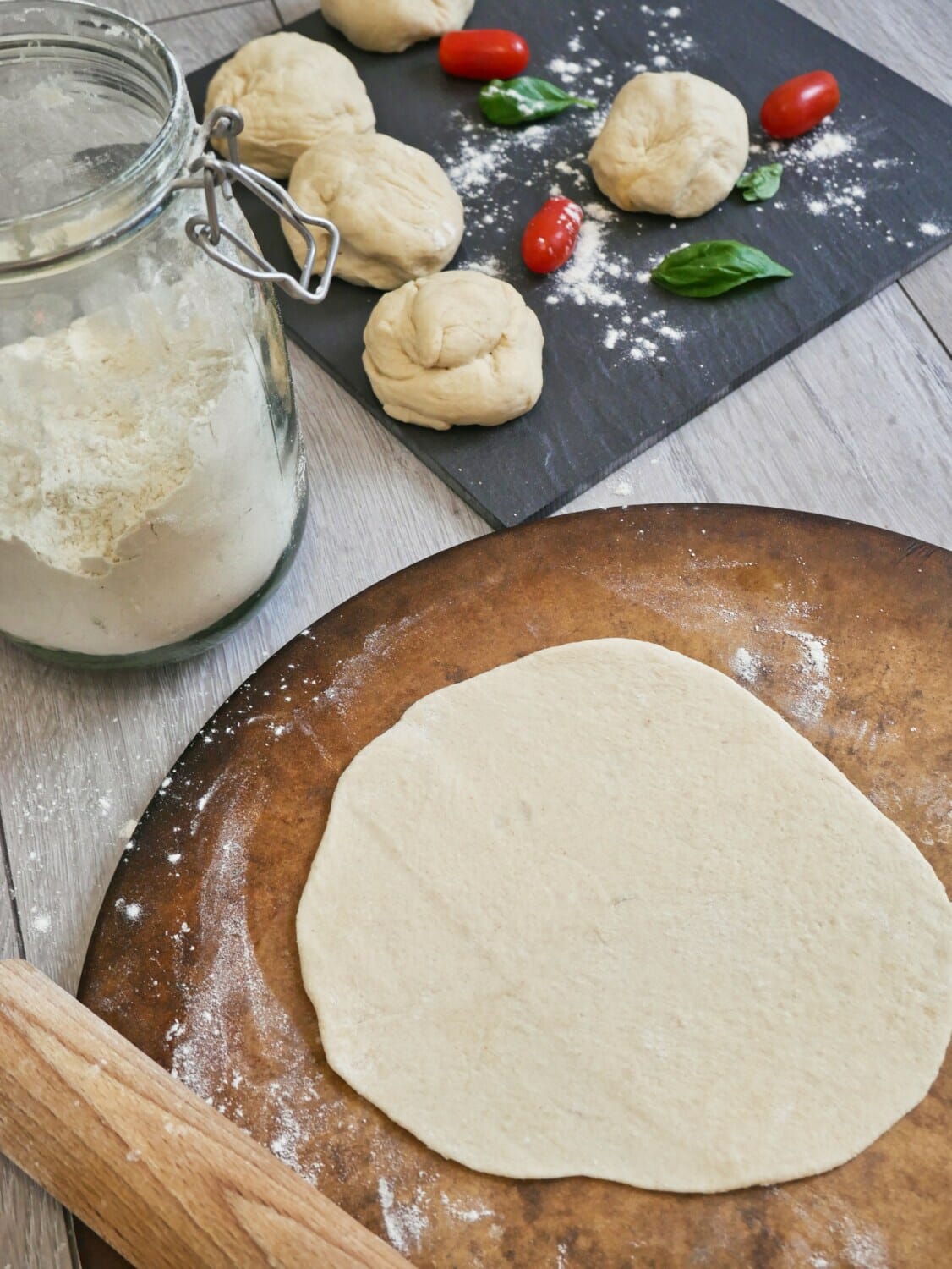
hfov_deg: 34.4
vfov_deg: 44.8
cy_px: 634
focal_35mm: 42
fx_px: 1539
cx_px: 476
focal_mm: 21
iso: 800
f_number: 5.6
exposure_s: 1/40
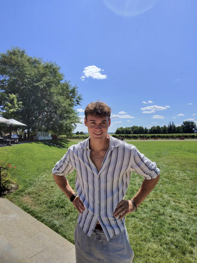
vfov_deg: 106.2
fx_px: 99
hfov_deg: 89.9
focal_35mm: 13
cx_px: 98
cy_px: 132
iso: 54
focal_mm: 2.24
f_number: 2.2
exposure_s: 1/1111
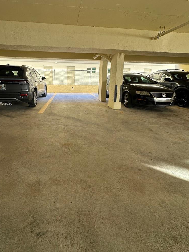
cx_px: 80
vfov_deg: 90.1
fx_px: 124
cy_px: 104
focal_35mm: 17
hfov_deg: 74.3
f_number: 2.2
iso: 80
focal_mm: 2.22
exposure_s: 1/99
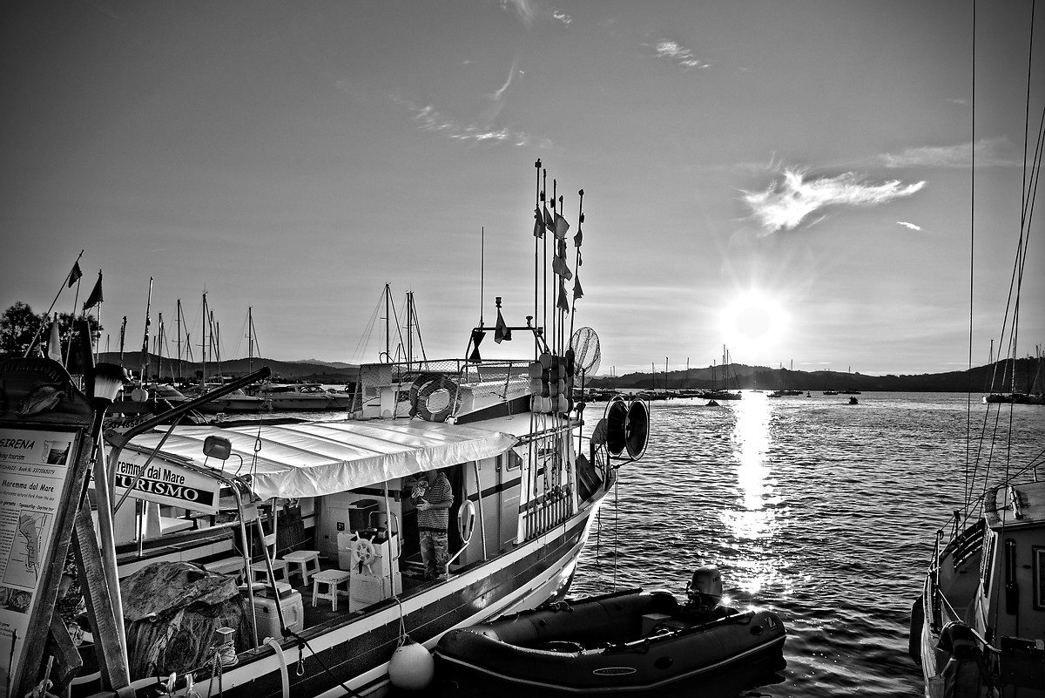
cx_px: 522
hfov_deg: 67.4
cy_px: 349
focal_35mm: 27
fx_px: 784
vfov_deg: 48.0
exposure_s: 1/640
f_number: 6.3
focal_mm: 18
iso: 100
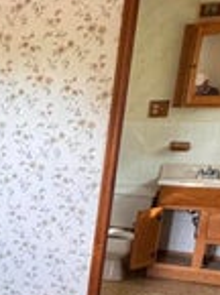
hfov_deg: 18.8
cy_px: 258
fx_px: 528
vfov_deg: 30.1
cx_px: -163
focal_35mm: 62
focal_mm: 2.22
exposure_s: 1/60
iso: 500
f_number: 2.2
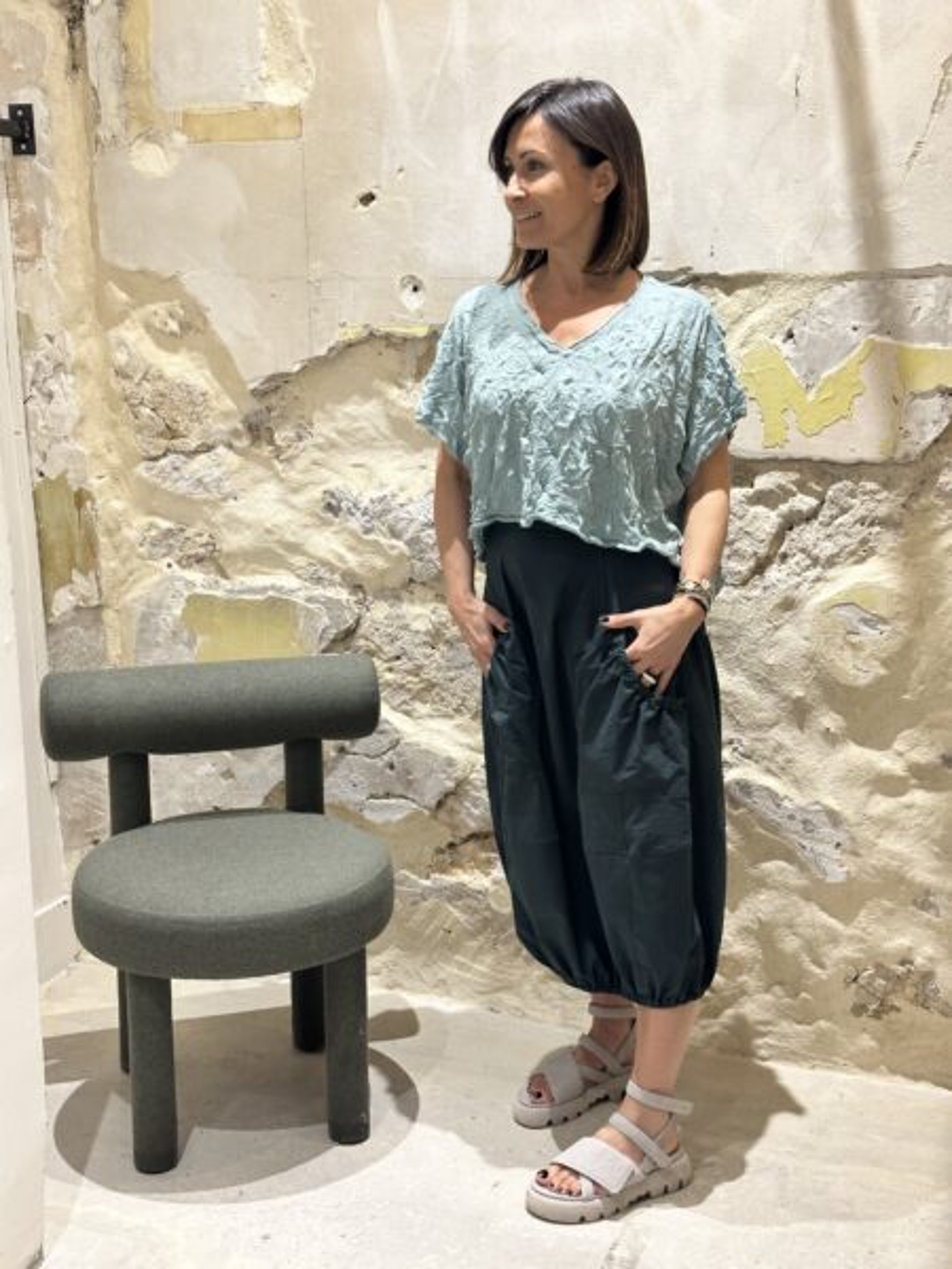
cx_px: 476
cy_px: 634
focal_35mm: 48
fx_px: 1760
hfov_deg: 30.3
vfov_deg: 39.7
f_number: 1.78
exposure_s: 1/50
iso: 200
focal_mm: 6.86
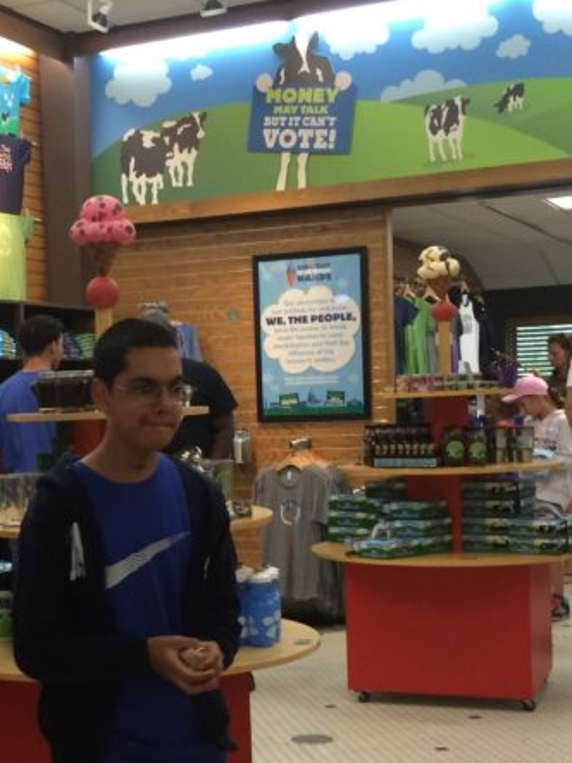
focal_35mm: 67
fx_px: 1477
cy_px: 484
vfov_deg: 28.9
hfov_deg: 21.1
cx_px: -5
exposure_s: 1/30
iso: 80
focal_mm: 4.15
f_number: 2.2
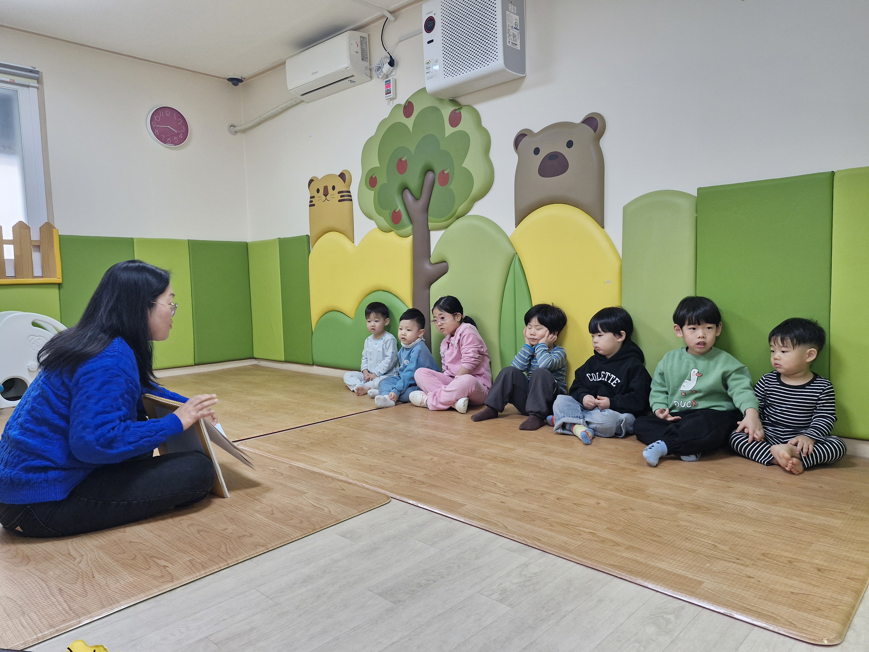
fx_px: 577
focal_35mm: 23
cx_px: 434
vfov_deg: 58.9
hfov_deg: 73.9
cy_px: 326
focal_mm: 5.54
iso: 200
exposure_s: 1/120
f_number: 1.8
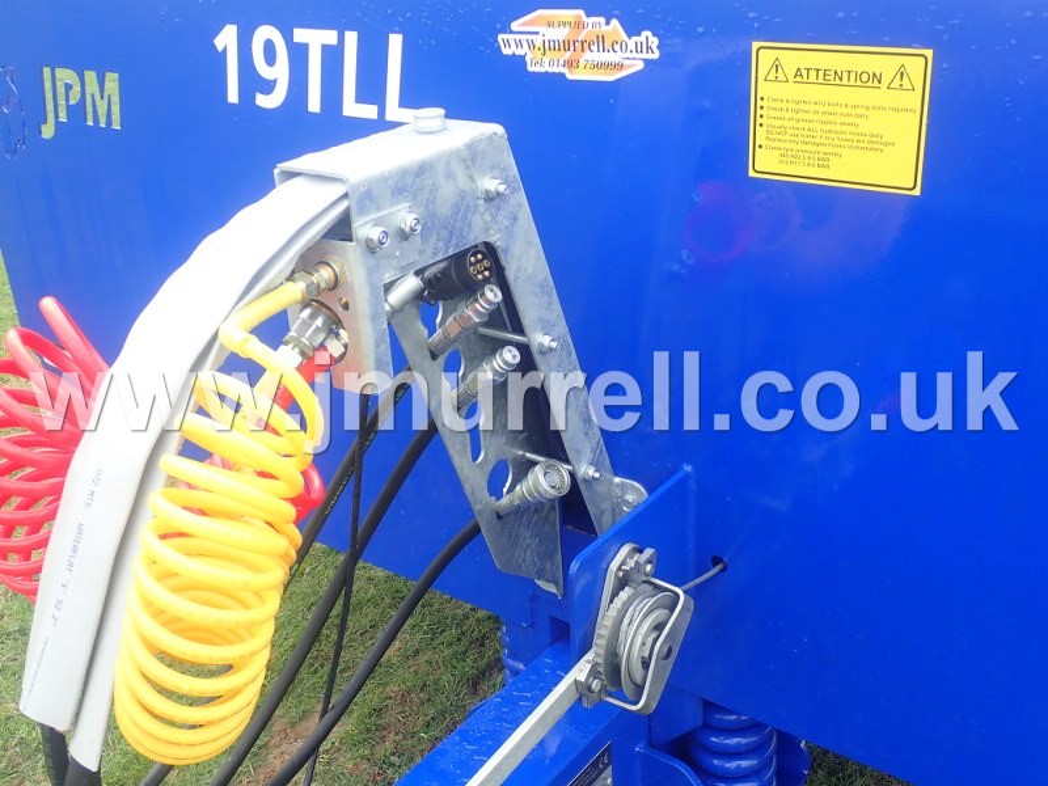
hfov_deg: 49.0
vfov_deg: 37.7
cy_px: 393
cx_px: 524
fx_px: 1150
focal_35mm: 38
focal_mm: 6.86
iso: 100
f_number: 3.5
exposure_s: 1/80
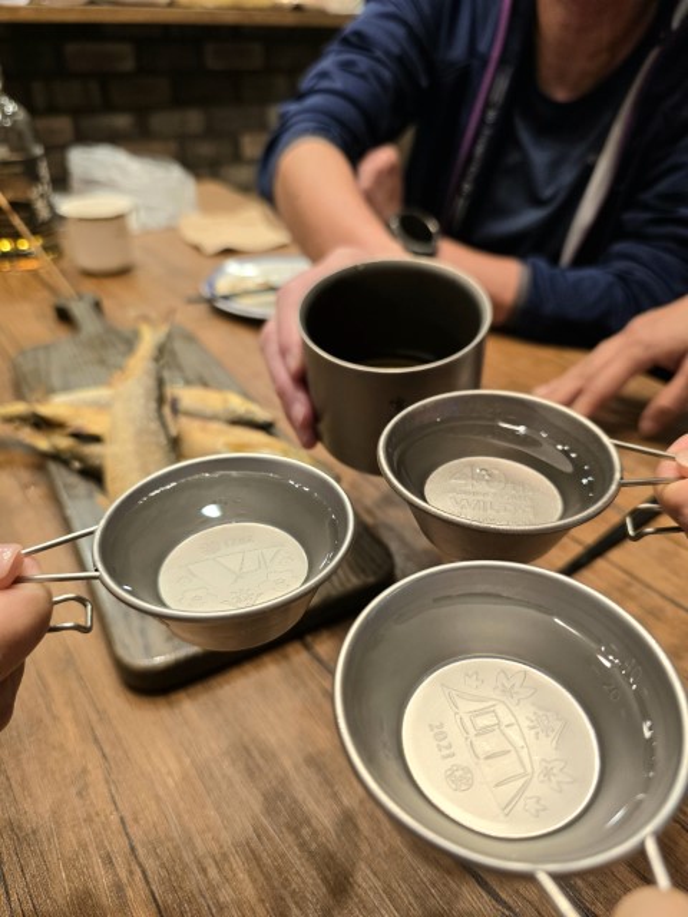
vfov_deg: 73.9
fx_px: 610
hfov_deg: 58.9
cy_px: 458
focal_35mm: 23
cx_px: 344
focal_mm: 6.3
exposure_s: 1/100
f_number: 1.7
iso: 200
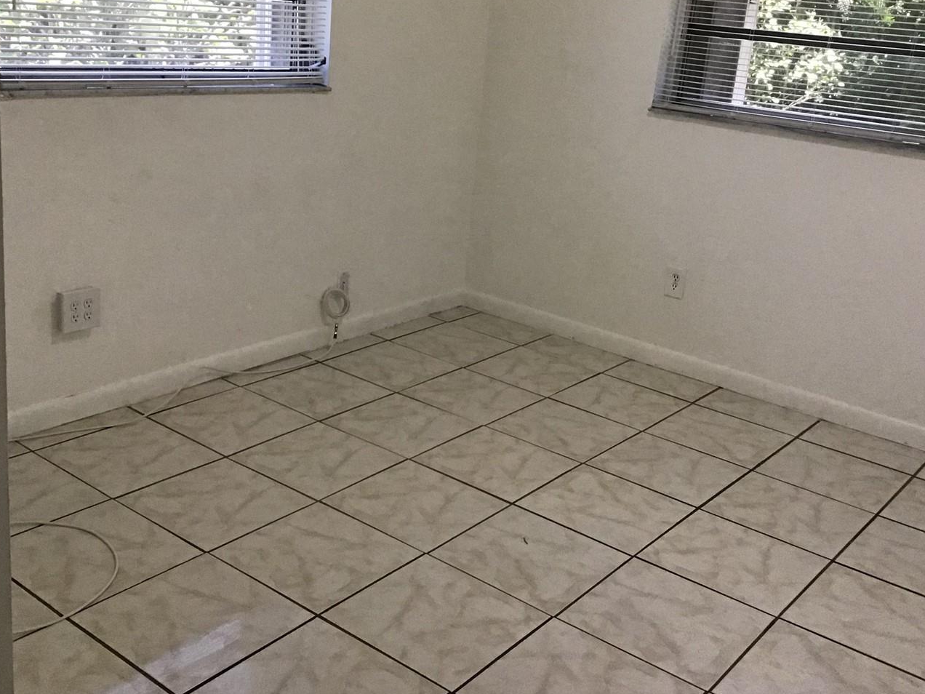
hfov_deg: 47.9
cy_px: 288
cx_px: 443
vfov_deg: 36.7
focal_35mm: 39
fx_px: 1042
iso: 125
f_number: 2.4
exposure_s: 1/30
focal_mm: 3.3
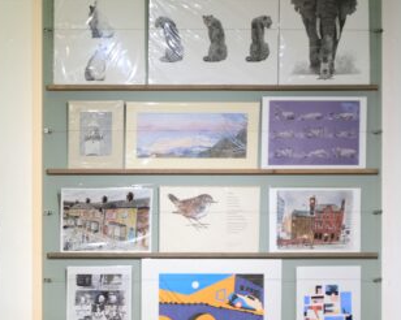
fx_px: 1186
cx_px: -81
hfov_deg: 18.2
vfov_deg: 15.0
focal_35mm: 100
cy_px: 344
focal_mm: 27
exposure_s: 1/30
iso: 200
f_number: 2.8
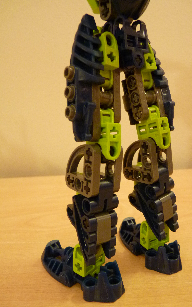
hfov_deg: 43.0
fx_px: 243
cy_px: 155
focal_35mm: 29
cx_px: 113
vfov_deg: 64.6
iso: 400
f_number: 2.8
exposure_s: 1/10
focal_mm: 4.8
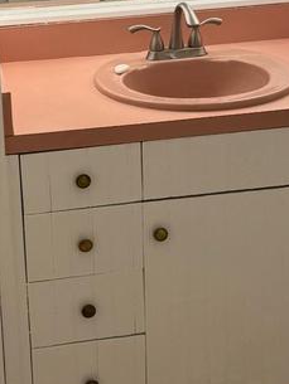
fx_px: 946
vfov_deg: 22.8
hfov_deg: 17.3
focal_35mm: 85
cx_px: 66
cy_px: 110
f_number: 1.78
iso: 80
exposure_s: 1/297
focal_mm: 6.76
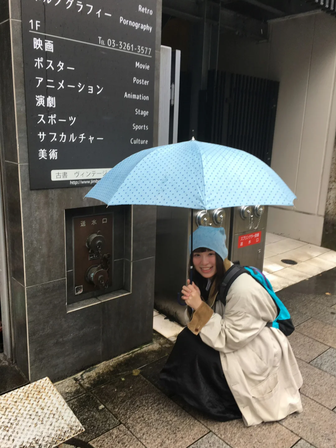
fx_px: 375
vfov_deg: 61.7
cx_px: 168
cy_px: 224
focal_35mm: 29
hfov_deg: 48.2
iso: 25
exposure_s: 1/50
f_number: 2.2
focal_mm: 4.15
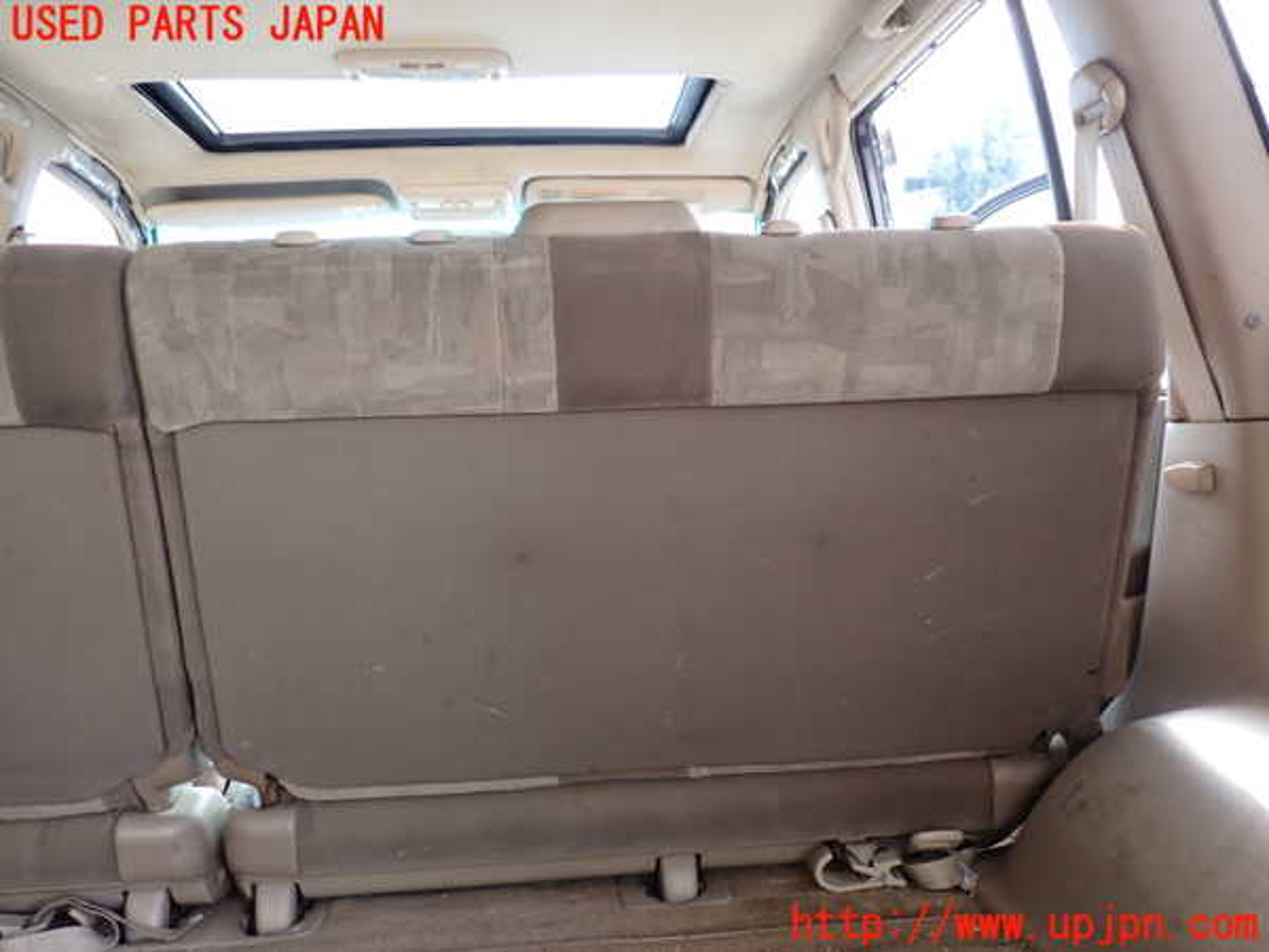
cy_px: 476
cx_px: 634
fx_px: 1100
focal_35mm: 30
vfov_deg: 46.8
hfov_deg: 60.0
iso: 160
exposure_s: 1/60
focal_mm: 5.4
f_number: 2.3
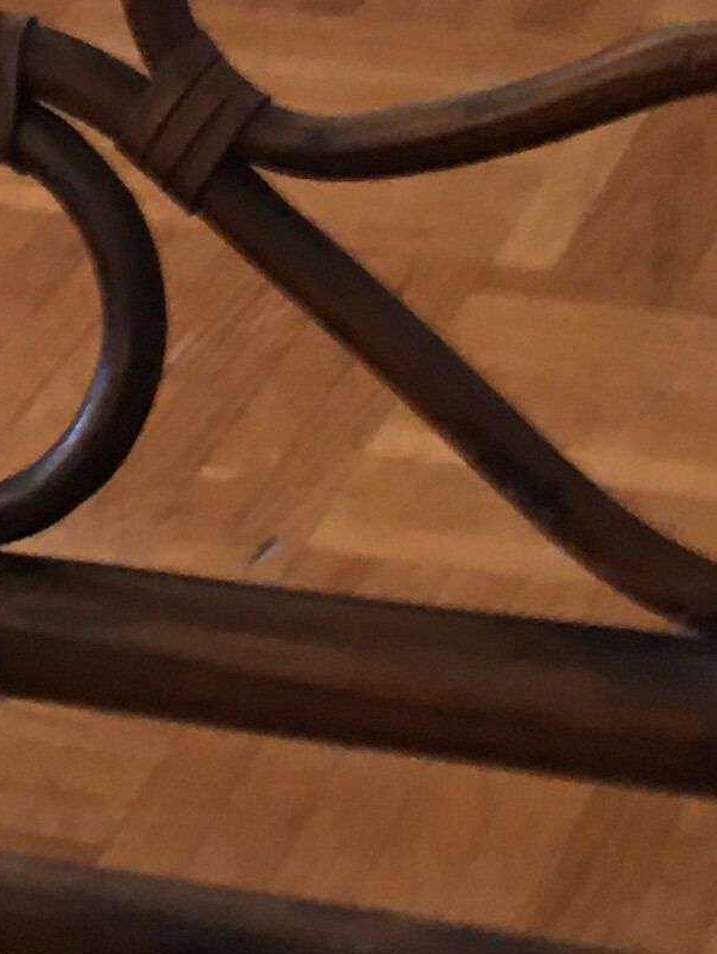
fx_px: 4056
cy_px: -67
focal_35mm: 147
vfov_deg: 13.2
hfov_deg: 10.0
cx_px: -119
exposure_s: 1/17
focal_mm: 4.15
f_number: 2.2
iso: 80
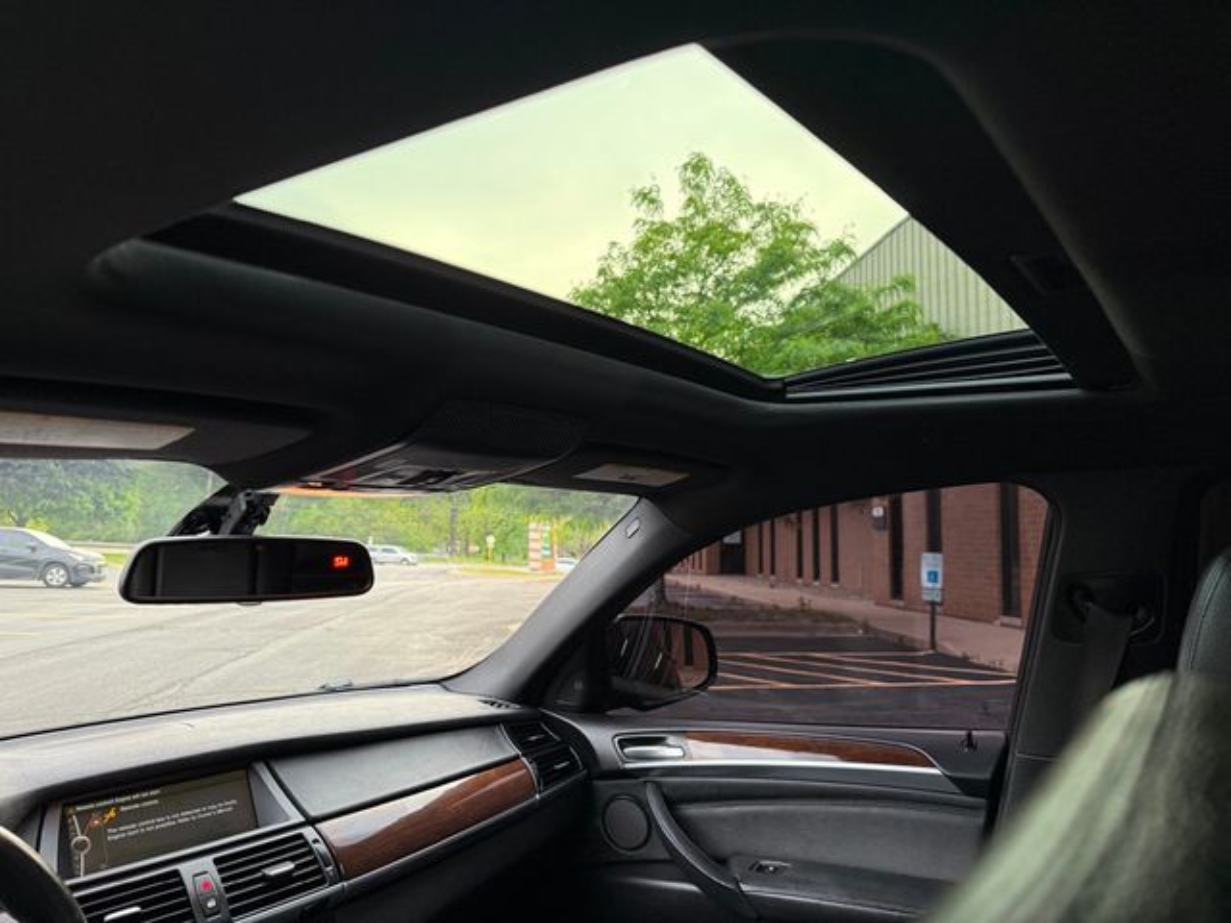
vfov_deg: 56.8
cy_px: 462
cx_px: 616
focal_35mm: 24
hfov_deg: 71.6
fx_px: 853
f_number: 1.78
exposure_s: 1/76
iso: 200
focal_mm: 6.76
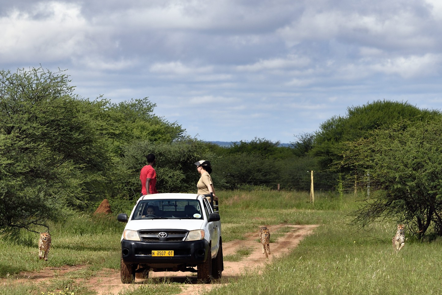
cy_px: 161
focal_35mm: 222
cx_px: 206
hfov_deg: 9.3
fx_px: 2725
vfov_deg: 6.2
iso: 400
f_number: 10
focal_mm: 200
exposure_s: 1/800
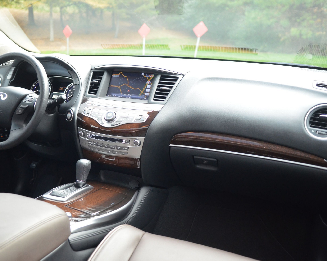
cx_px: 131
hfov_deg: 47.7
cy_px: 131
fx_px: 368
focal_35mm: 38
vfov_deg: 39.2
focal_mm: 22
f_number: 2.8
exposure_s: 1/125
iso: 1600
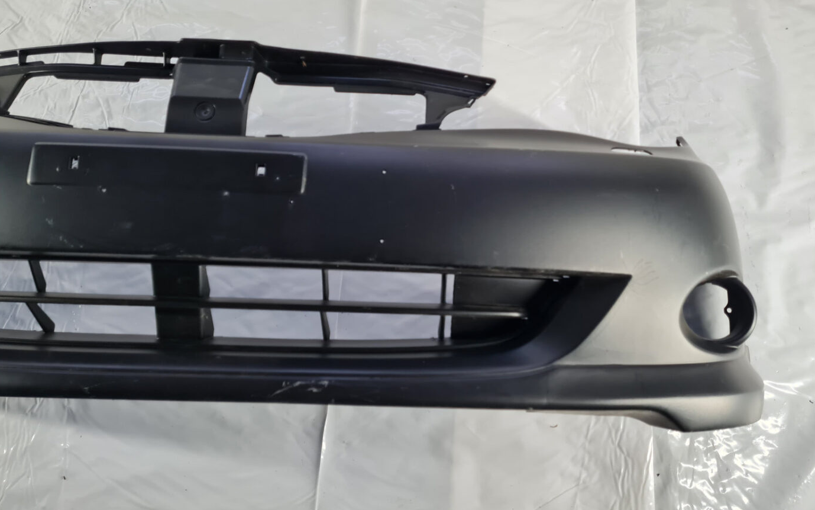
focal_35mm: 28
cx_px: 412
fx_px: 622
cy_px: 226
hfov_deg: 66.5
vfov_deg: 44.5
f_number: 1.8
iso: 250
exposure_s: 1/100
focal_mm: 5.4
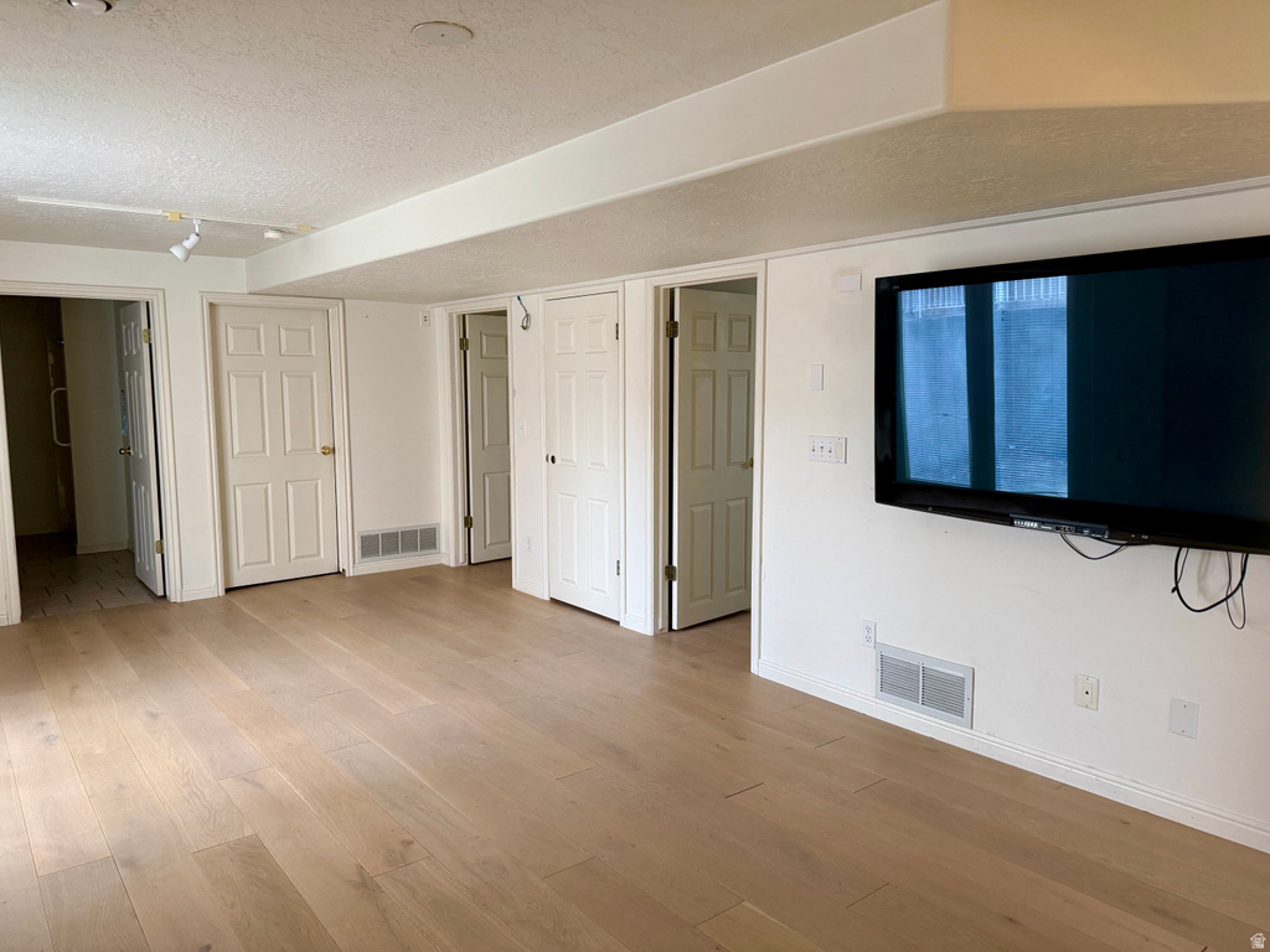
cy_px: 476
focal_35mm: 24
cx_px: 635
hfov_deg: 71.6
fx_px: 881
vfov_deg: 56.8
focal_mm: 6.76
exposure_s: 1/60
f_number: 1.78
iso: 250
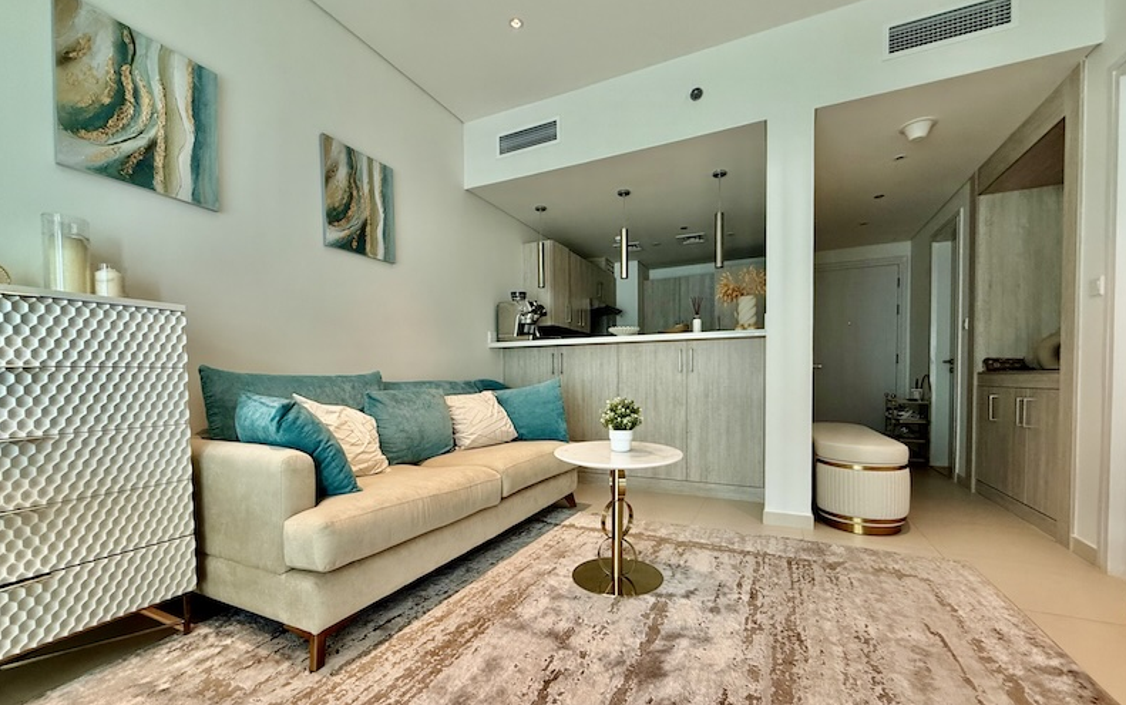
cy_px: 392
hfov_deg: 101.4
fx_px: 460
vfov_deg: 74.6
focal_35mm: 15
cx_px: 564
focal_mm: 2.22
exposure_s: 1/100
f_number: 2.2
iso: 200
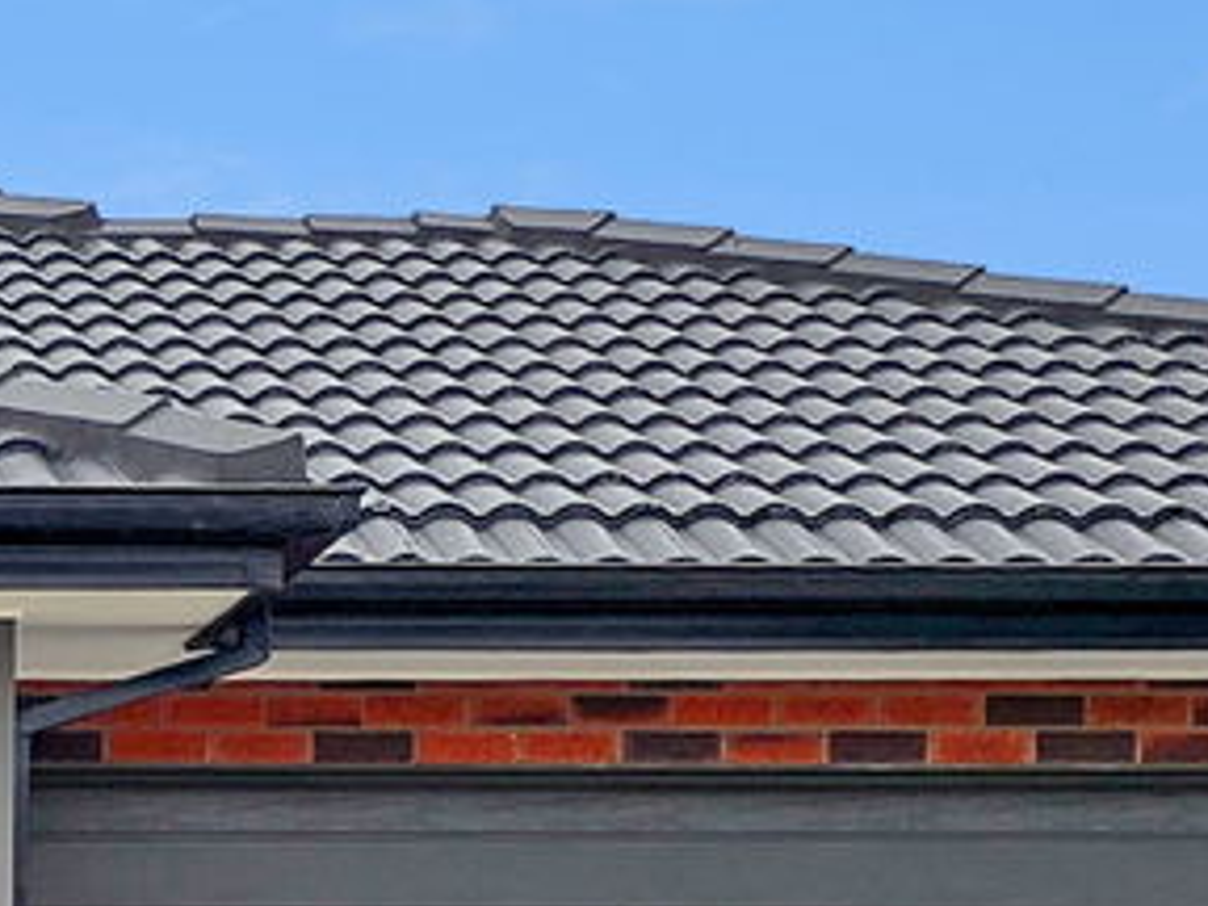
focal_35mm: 120
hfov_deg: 15.3
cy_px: 942
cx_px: -566
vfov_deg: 12.2
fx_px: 4188
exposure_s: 1/1027
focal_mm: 6.3
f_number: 1.7
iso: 12
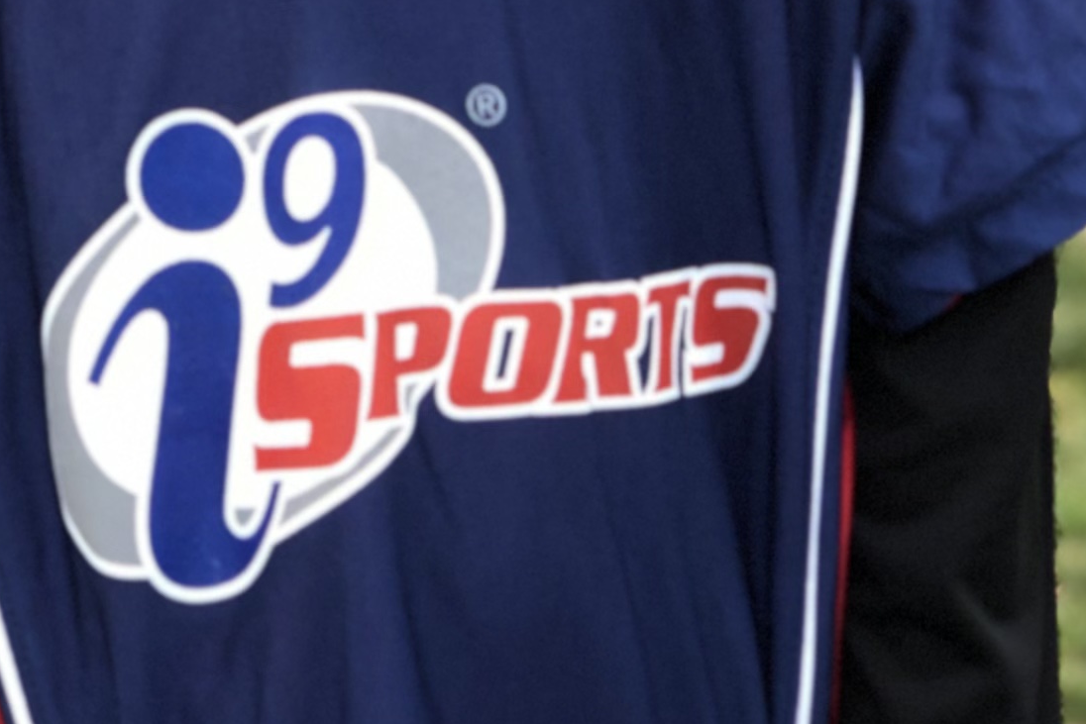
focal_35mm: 199
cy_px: -335
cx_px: 181
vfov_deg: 6.8
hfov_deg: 10.3
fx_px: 6004
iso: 20
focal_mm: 6
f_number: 2.4
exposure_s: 1/120
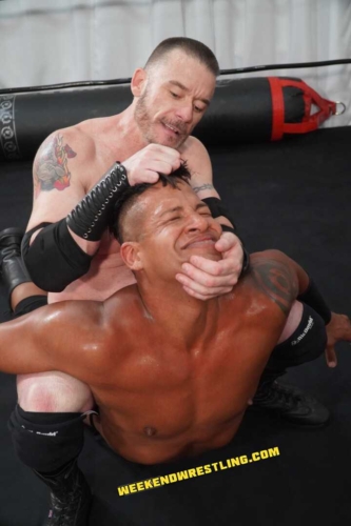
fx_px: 571
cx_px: 176
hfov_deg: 34.2
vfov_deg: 49.6
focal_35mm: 39
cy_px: 263
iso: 3200
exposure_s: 1/160
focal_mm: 26
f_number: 4
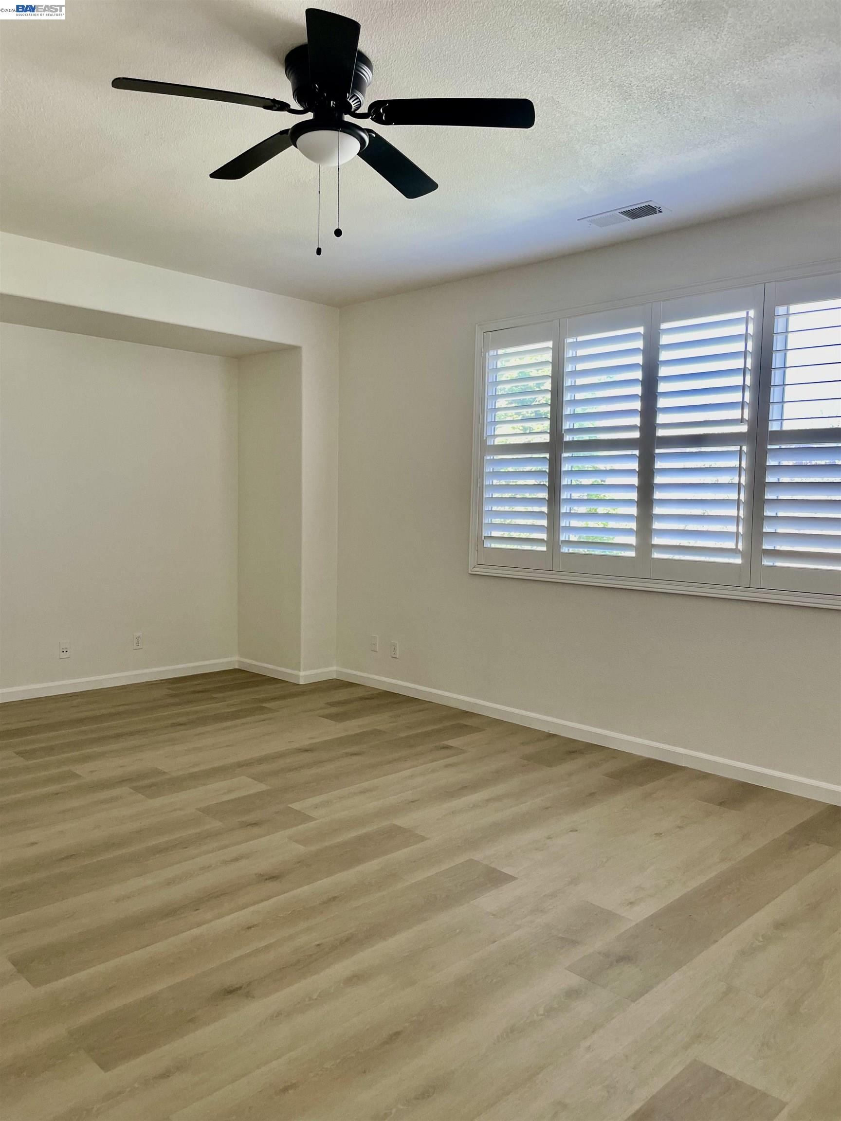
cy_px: 560
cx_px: 420
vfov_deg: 67.3
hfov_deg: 53.1
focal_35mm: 26
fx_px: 842
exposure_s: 1/120
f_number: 1.6
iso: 125
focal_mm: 4.2
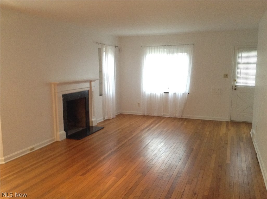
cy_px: 100
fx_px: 254
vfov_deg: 42.8
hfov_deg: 55.4
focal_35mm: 33
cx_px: 134
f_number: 2.4
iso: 200
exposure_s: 1/24
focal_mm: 3.3
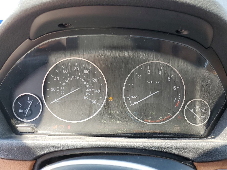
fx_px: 170
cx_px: 114
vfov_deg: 53.1
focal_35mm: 26
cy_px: 85
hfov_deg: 67.3
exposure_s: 1/152
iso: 50
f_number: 1.5
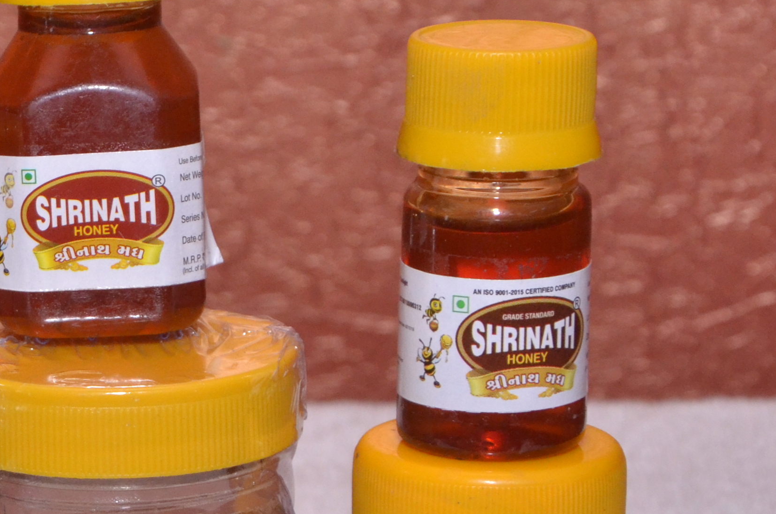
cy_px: 348
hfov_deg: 7.8
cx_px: -227
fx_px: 5593
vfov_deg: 5.3
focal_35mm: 260
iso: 800
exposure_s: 1/125
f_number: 7.1
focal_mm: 58
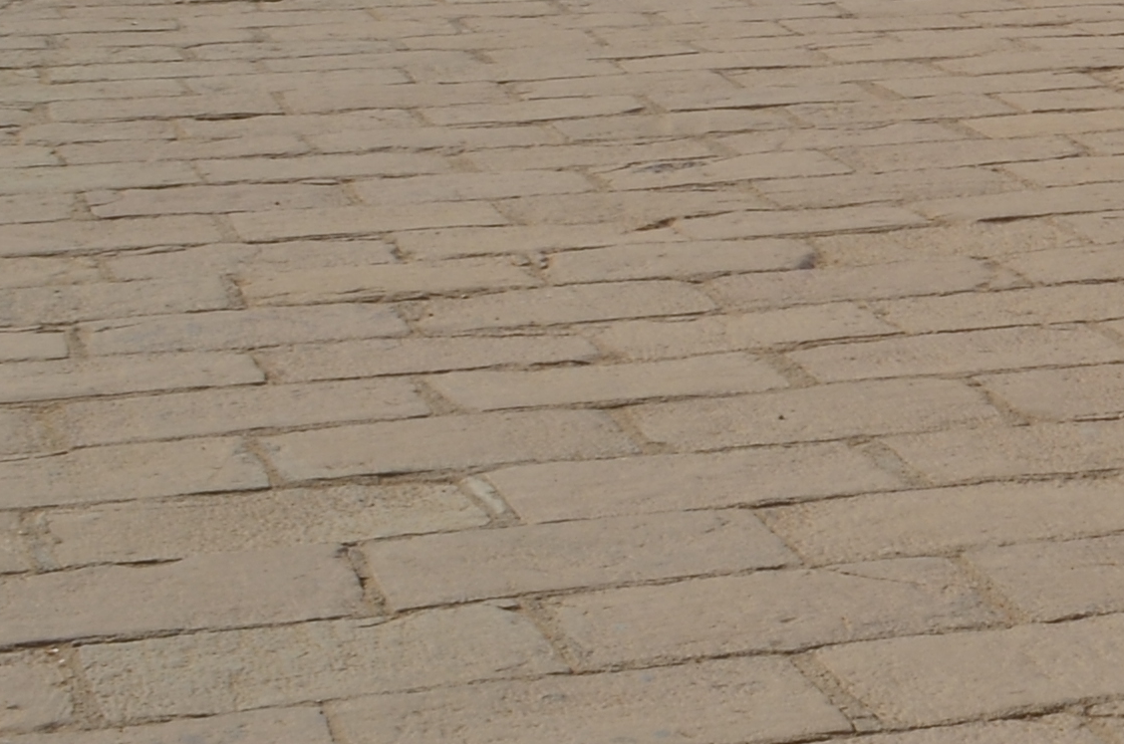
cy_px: -595
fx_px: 3676
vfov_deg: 10.8
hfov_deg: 15.9
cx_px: 1717
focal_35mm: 118
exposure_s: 1/160
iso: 100
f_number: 11
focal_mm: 18
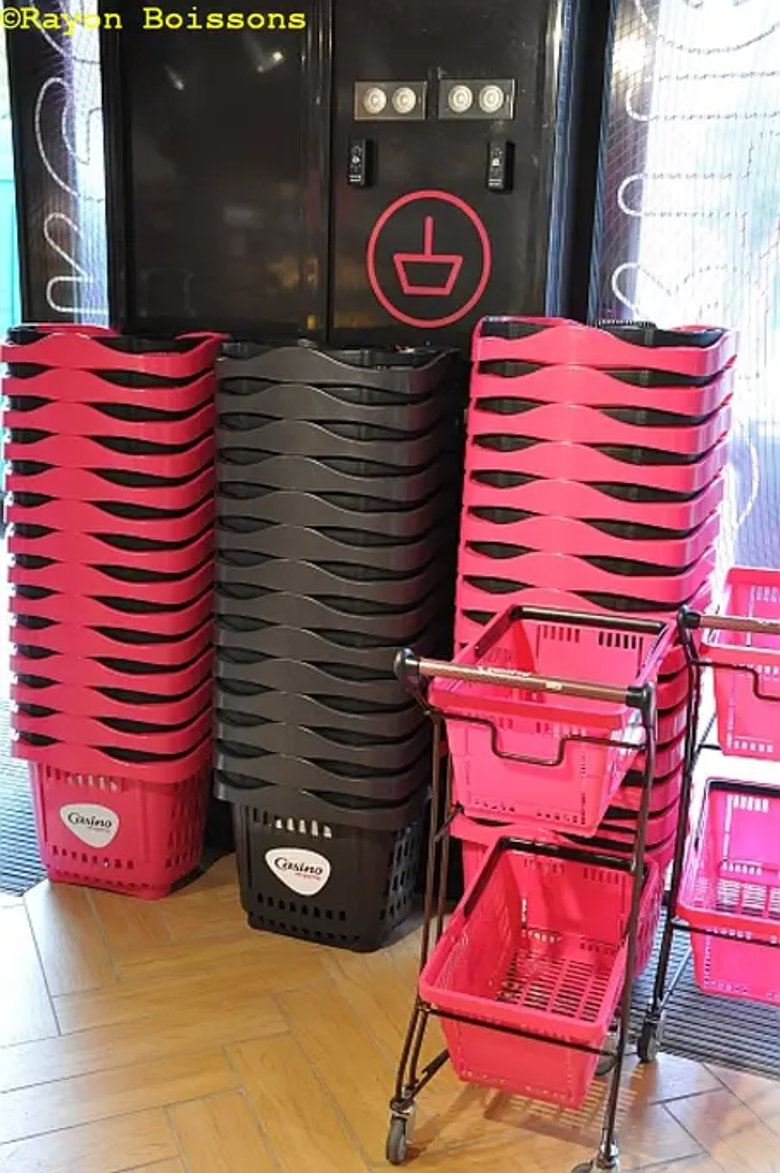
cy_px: 586
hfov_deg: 31.8
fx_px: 1368
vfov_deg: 46.4
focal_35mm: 42
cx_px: 390
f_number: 7.1
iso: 1000
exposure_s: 1/30
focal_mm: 28
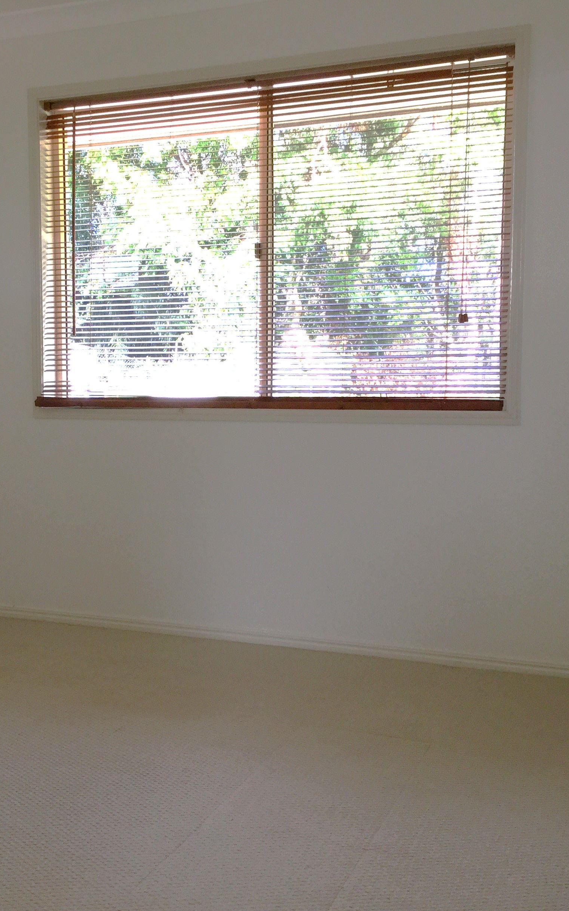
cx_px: 183
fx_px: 1092
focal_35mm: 44
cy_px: 454
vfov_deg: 45.3
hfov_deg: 29.0
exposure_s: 1/100
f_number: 2.4
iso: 40
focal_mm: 3.3
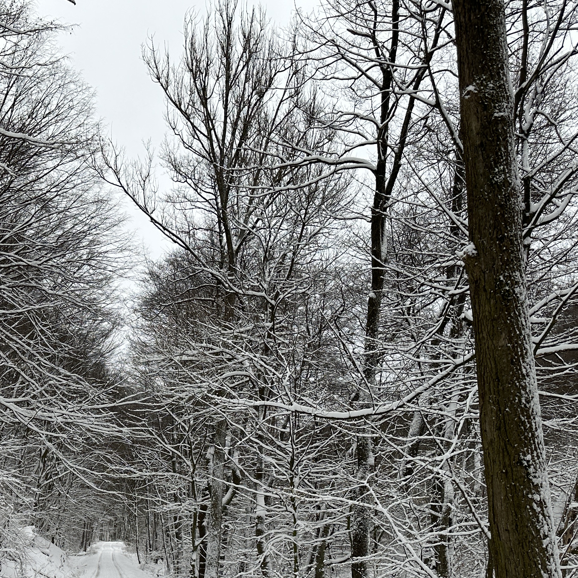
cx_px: 137
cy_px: 451
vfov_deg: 35.7
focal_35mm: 46
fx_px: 869
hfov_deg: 35.9
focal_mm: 6.86
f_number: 1.78
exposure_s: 1/594
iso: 80
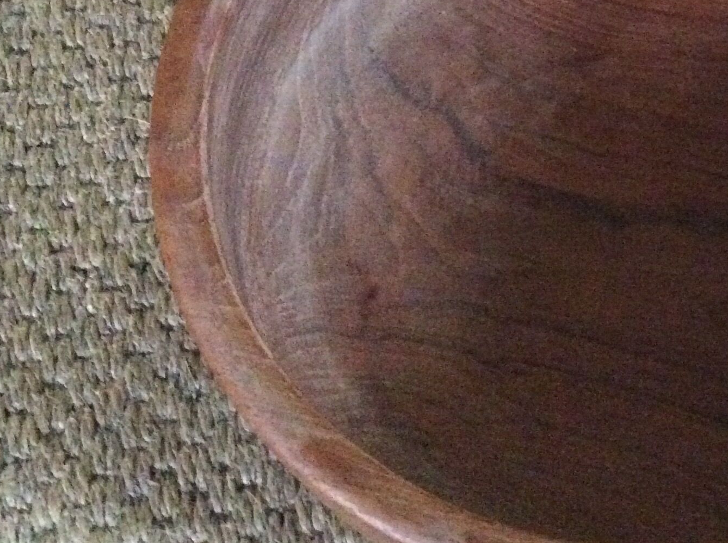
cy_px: 140
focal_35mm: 62
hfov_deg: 30.0
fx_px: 1302
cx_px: 648
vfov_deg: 23.4
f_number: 2.4
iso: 800
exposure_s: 1/17
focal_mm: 3.3
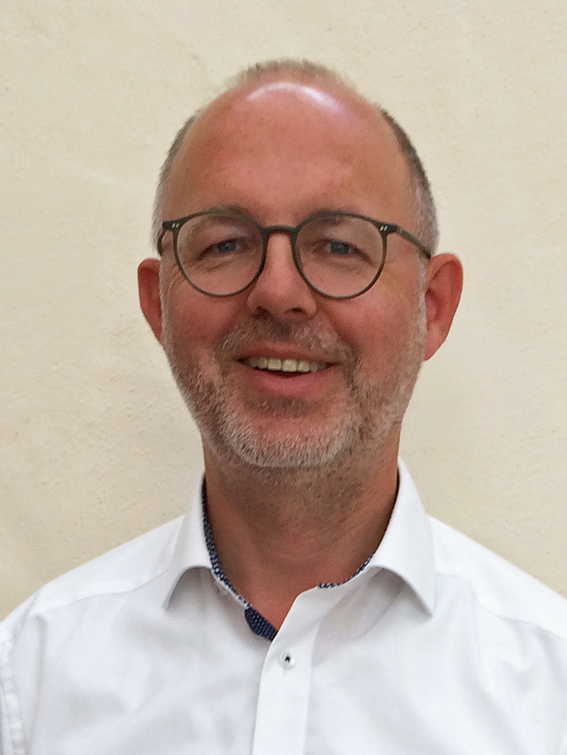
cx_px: 284
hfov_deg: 48.2
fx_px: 633
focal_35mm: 29
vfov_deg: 61.7
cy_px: 378
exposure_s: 1/100
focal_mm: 4.15
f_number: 2.2
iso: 32
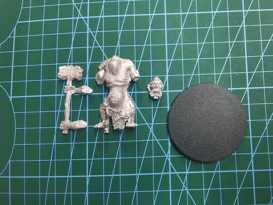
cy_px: 102
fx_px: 205
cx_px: 136
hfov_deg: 67.3
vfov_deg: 53.1
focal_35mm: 26
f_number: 2.2
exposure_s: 1/25
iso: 500
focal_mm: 2.26
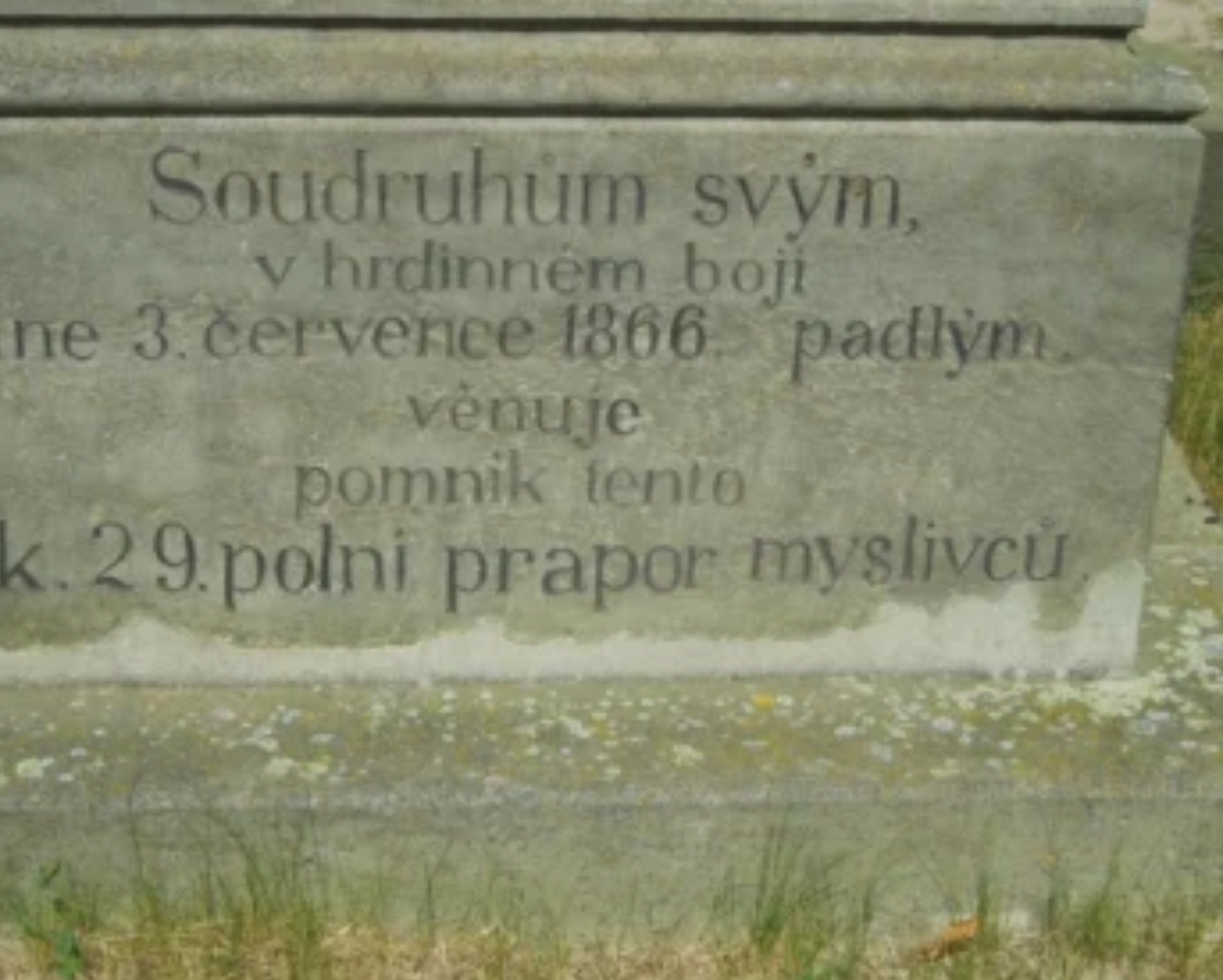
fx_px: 2319
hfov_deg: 29.5
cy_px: 456
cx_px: 551
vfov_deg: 23.9
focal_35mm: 64
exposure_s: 1/1000
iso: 400
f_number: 8
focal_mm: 8.7
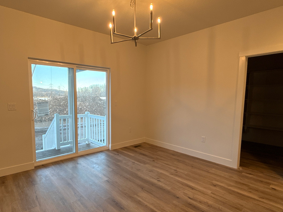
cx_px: 116
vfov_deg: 63.4
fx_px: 172
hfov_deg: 78.2
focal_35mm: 21
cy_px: 112
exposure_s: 1/120
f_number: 2.2
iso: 125
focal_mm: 2.22
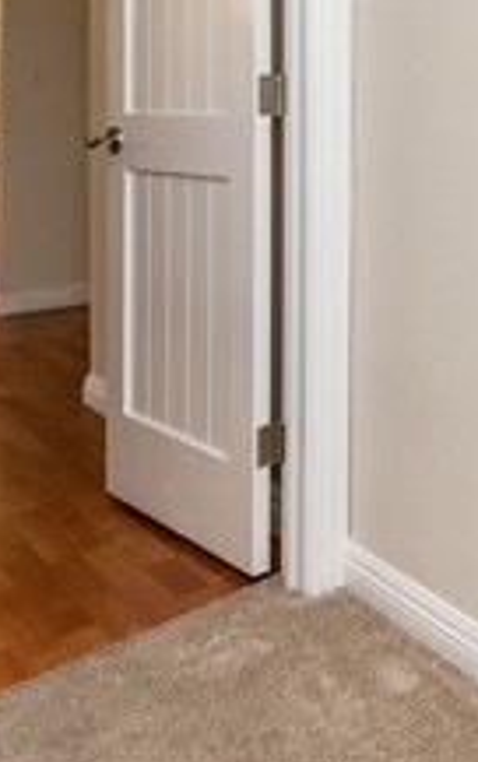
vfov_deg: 43.7
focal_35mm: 42
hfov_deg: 22.9
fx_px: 874
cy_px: 98
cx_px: 770
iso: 360
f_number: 4
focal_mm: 14
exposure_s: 1/60
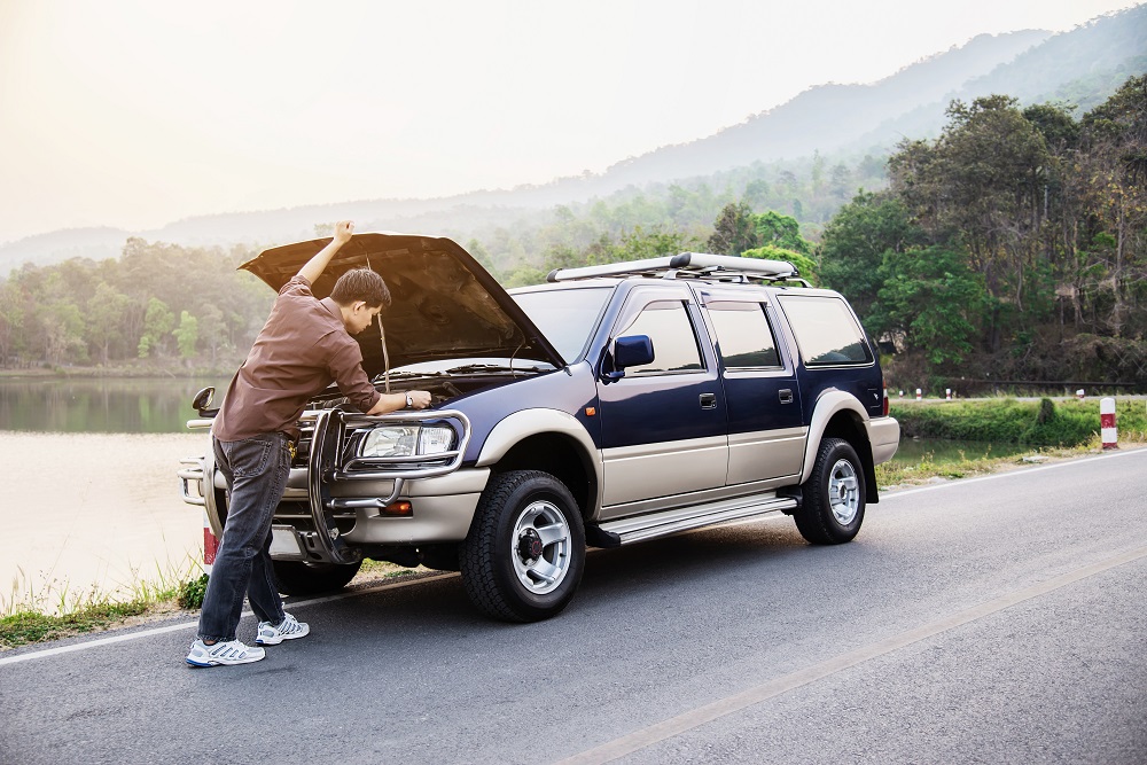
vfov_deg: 35.1
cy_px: 382
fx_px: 1211
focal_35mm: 38
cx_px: 574
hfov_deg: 50.7
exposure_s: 1/160
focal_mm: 38
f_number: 4
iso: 200
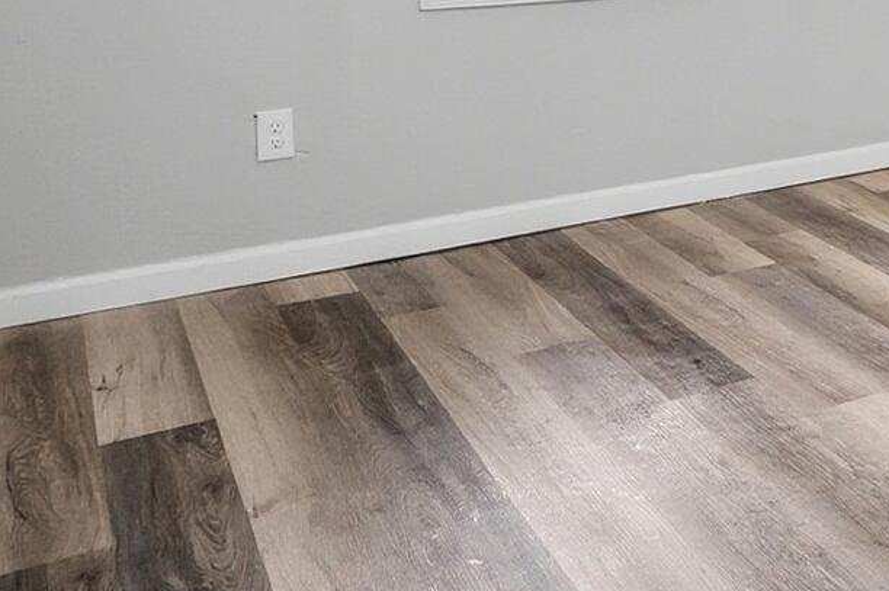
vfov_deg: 24.1
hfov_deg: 32.3
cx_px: 1103
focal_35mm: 49
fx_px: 1209
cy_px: -175
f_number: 4.5
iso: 100
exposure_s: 1/160
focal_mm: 10
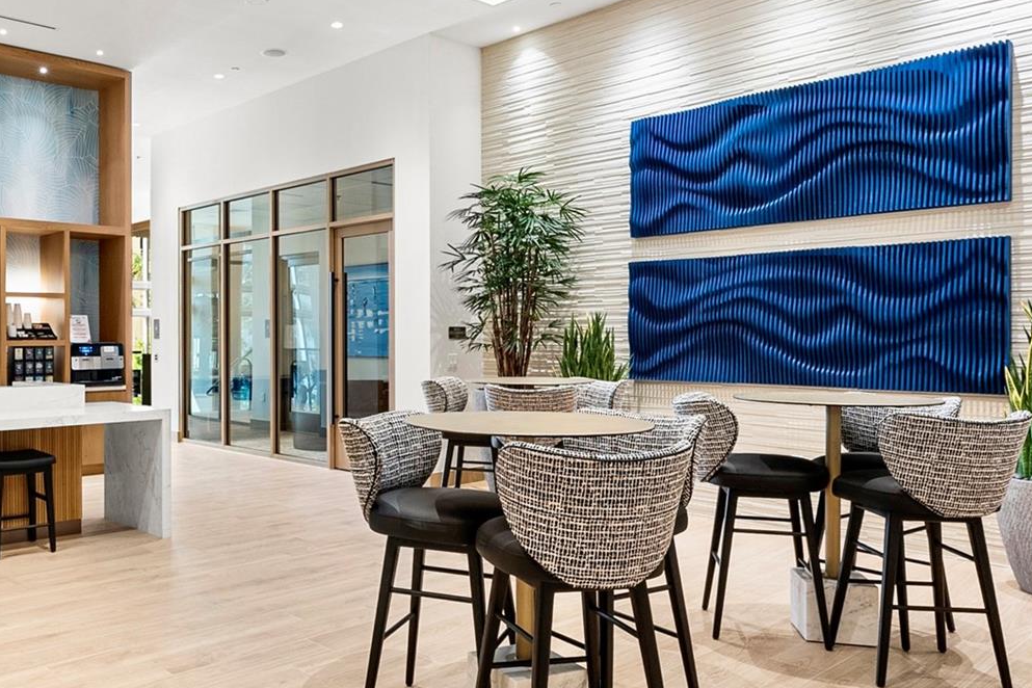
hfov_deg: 61.5
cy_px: 361
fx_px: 831
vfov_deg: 44.9
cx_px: 312
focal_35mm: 29
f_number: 8
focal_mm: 12
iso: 400
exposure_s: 1/10
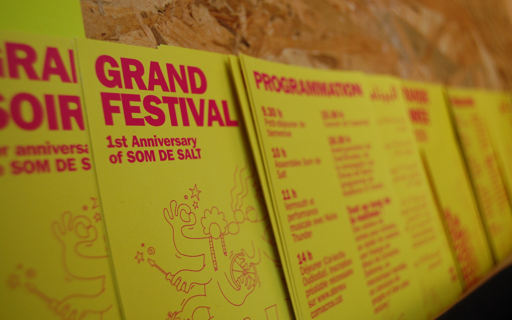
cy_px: 157
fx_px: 558
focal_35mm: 40
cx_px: 257
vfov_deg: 32.0
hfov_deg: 49.3
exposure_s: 1/100
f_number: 5
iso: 400
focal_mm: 26
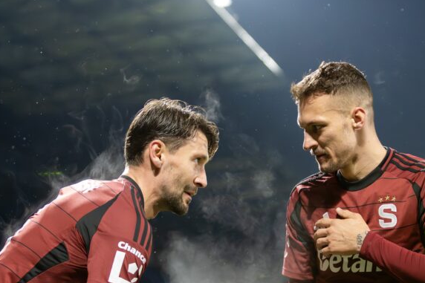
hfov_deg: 14.6
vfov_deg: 9.7
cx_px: 242
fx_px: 1664
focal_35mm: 141
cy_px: 176
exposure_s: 1/2000
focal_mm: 70
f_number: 2.8
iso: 9000
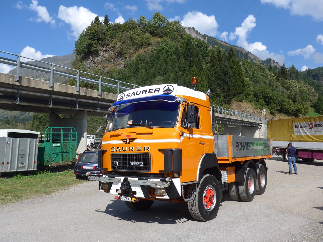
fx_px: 271
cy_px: 121
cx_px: 162
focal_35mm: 29
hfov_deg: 61.7
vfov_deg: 48.2
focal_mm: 6
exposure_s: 1/1600
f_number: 2.8
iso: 80
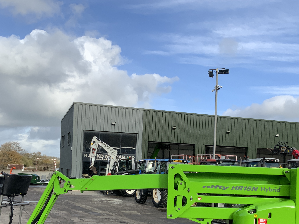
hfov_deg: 41.1
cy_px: 167
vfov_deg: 31.0
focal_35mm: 46
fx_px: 397
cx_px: 171
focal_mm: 3
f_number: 1.8
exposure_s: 1/1412
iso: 16
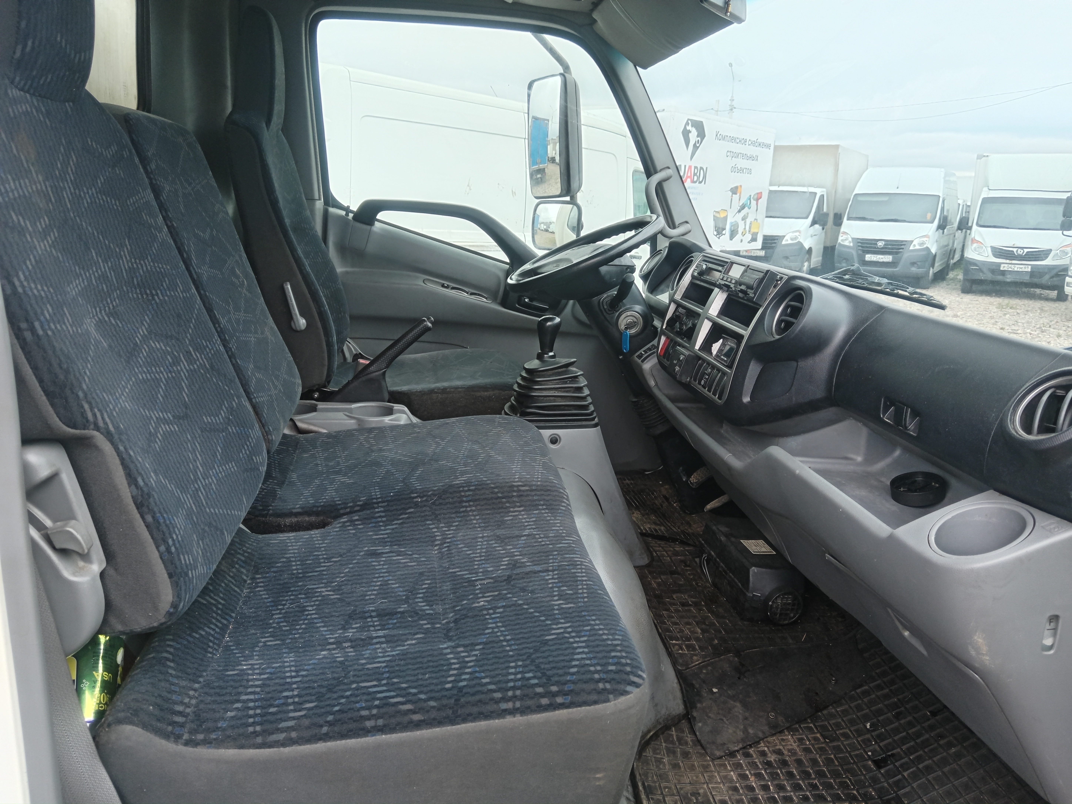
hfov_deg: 65.3
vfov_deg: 51.4
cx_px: 536
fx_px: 836
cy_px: 402
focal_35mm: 27
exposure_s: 1/100
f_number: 1.9
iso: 106
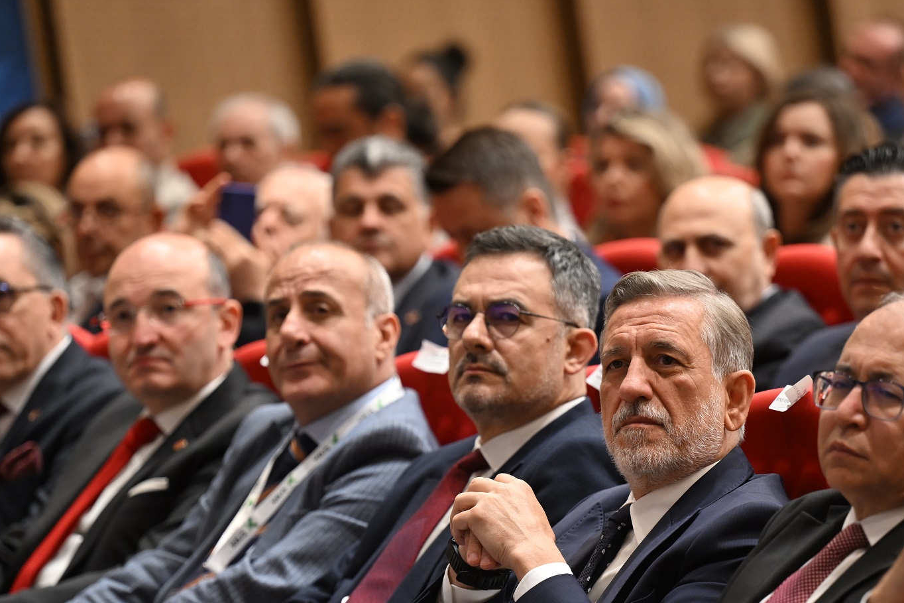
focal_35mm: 233
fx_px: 5850
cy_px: 483
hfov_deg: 8.8
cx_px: 520
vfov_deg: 5.9
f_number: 2.8
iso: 1250
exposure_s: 1/100
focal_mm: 145
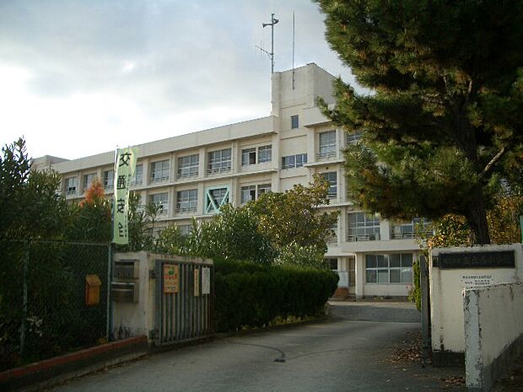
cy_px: 196
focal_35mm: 35
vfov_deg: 40.7
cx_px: 262
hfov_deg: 52.6
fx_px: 529
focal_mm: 5.8
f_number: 2.6
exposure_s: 1/500
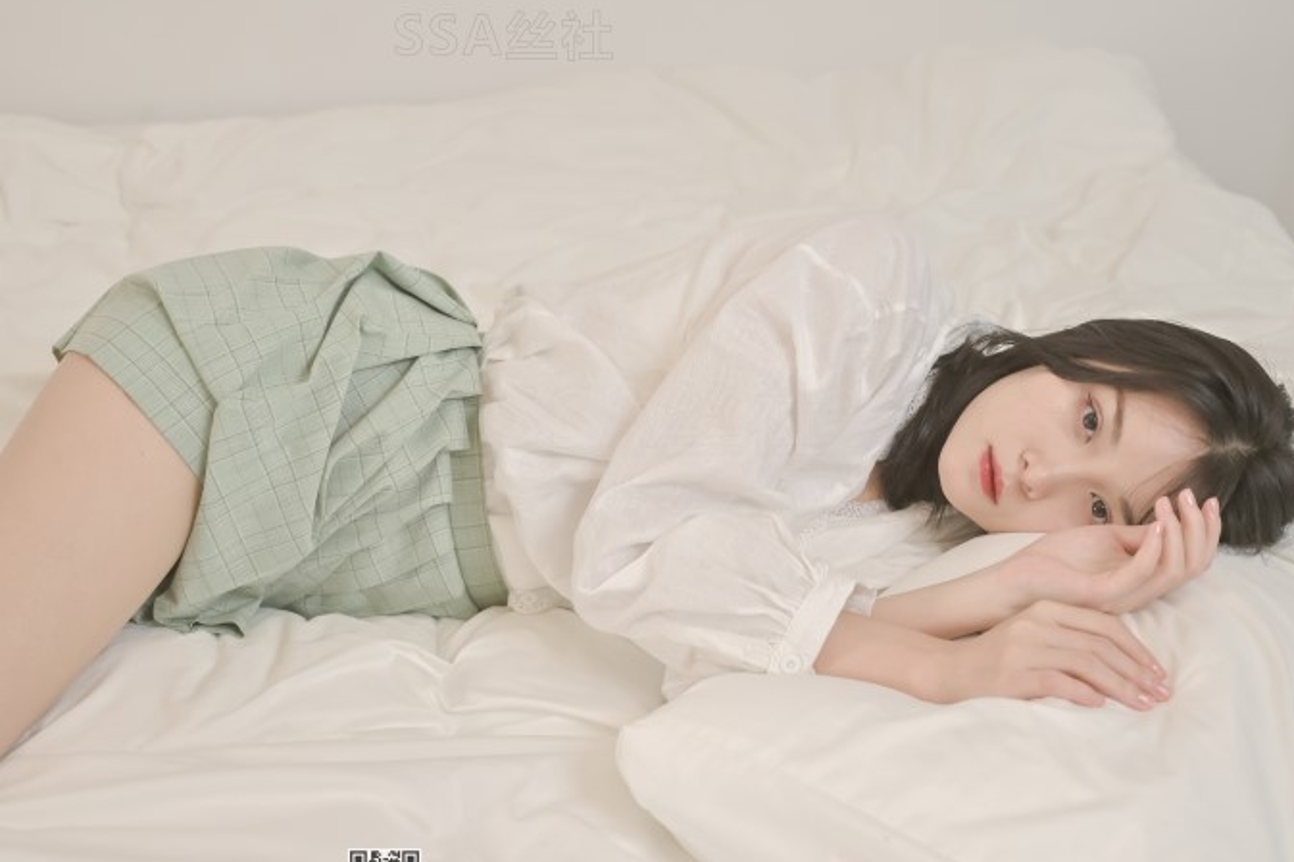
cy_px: 451
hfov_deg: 40.4
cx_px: 659
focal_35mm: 49
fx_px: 1760
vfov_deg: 27.5
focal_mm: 44
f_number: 4
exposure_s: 1/160
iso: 320
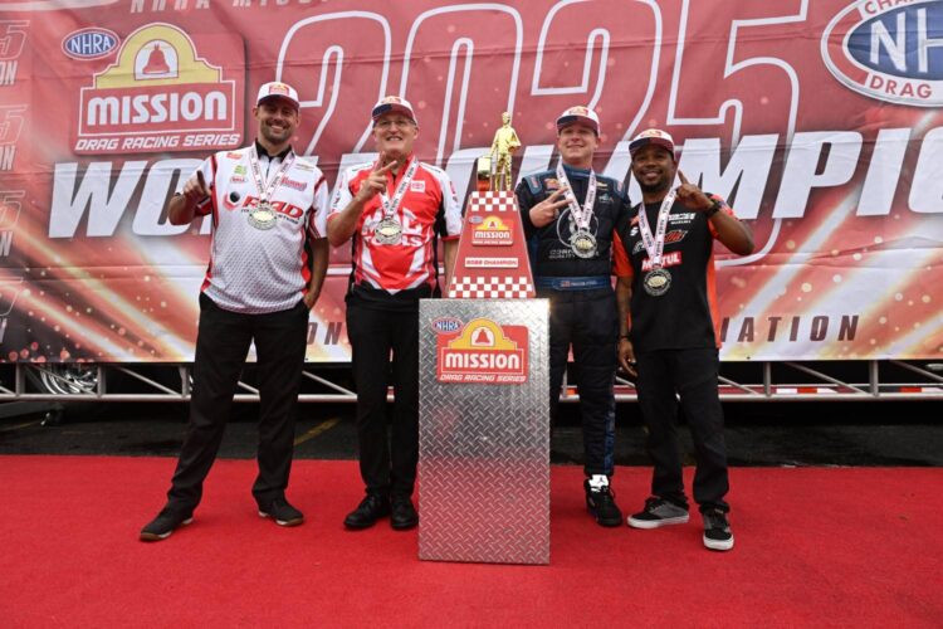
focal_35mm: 24
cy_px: 314
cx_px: 472
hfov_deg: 73.7
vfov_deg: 53.1
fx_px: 629
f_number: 5.6
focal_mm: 24
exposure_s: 1/500
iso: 320
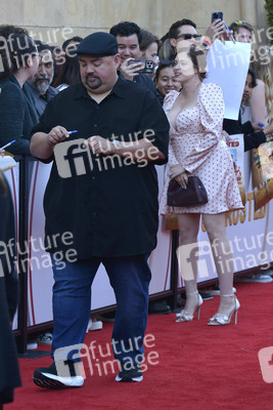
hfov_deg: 8.6
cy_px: 205
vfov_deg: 12.8
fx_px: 1818
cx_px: 136
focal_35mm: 160
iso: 320
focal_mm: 160
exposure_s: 1/250
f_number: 7.1
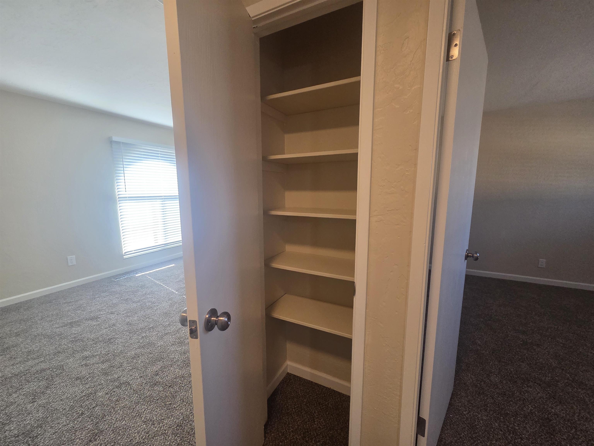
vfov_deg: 89.9
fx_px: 223
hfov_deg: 106.2
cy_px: 223
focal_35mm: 13
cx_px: 297
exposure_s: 1/120
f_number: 2.2
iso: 250
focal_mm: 2.2
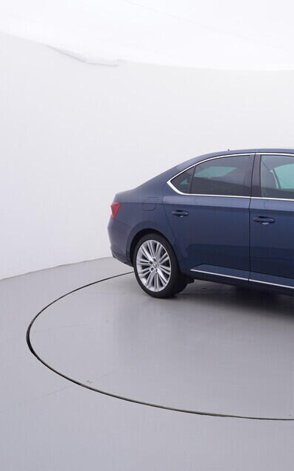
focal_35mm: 37
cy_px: 230
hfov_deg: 32.6
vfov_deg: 53.0
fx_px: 472
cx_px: 272
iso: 200
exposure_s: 1/80
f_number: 5
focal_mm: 15
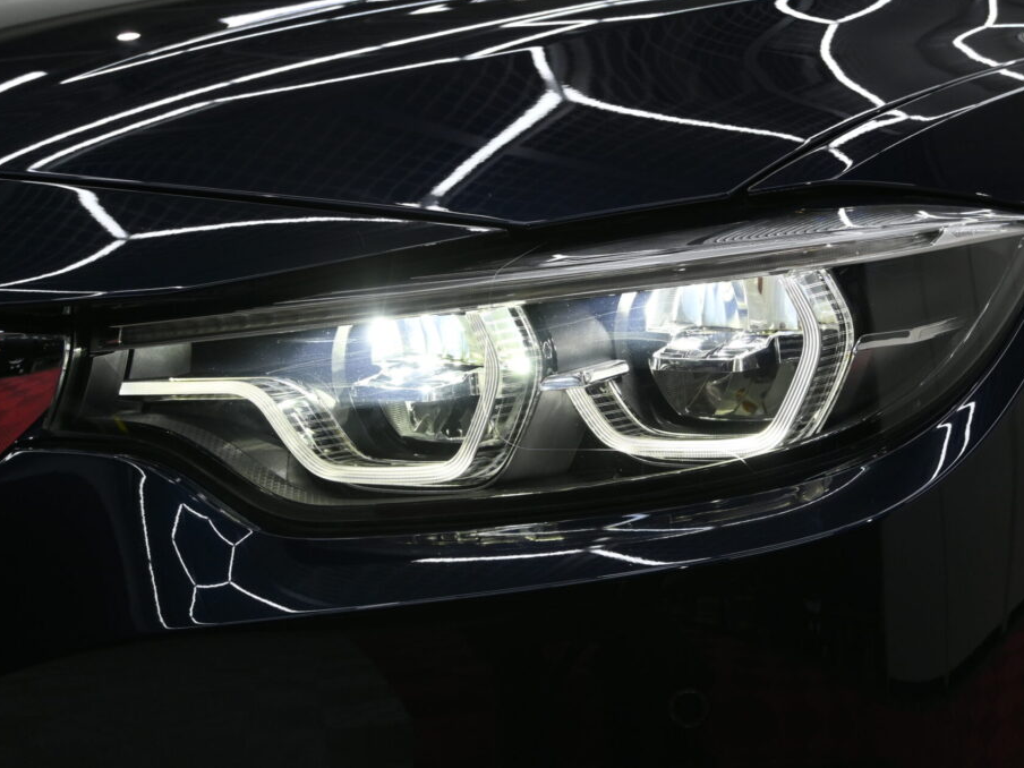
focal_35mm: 49
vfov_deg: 29.7
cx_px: 568
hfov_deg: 38.9
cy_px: 382
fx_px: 1450
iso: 200
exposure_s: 1/160
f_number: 6.3
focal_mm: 30
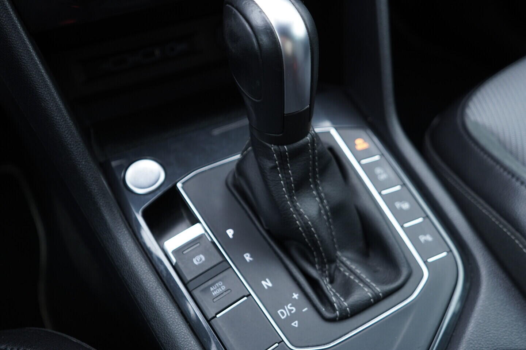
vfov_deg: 36.9
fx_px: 526
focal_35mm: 36
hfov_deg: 53.1
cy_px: 175
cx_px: 263
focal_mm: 24
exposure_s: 1/40
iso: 320
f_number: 2.8
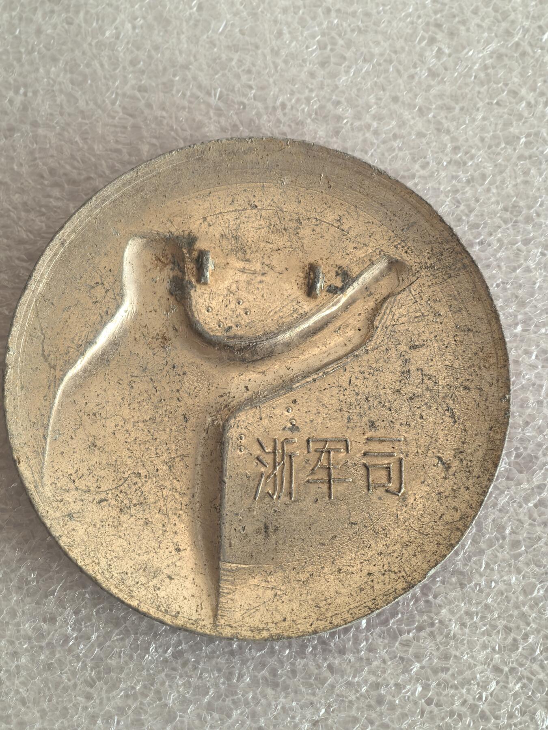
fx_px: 2005
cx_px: 274
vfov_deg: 20.7
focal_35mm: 95
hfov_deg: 15.6
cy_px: 365
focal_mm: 14.6
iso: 125
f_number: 3
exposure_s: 1/50
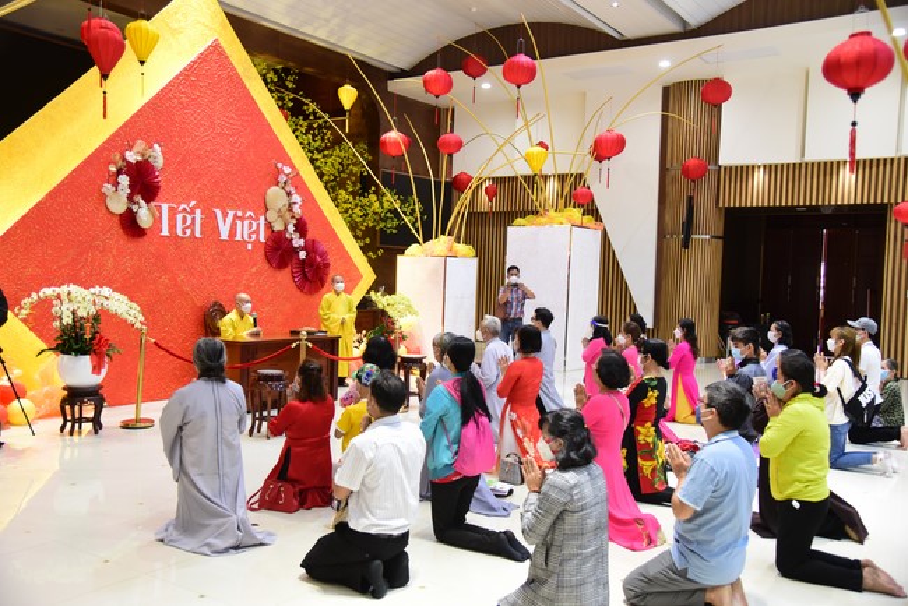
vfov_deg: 41.2
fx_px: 807
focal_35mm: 32
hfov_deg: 58.7
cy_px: 303
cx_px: 454
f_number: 4
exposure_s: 1/125
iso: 2500
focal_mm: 32
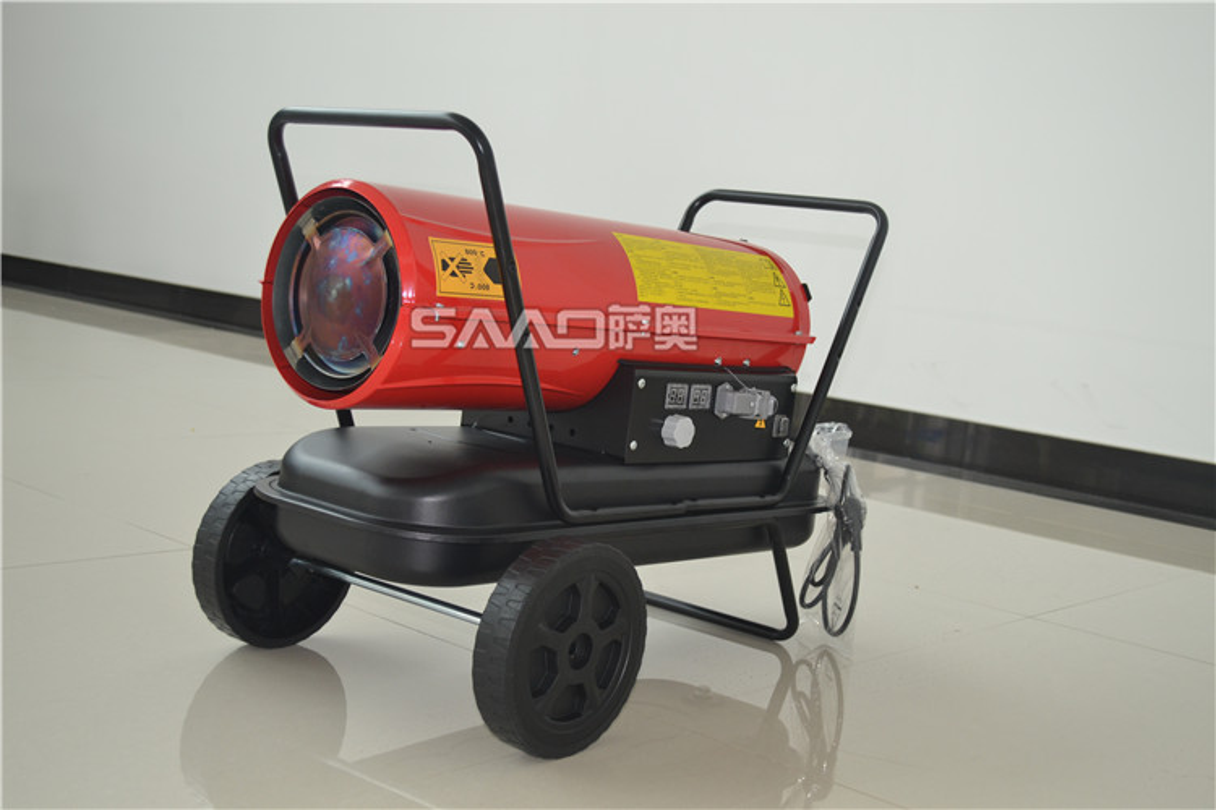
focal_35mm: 45
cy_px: 405
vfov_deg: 29.9
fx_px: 1520
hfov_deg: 43.6
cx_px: 608
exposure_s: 1/60
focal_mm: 30
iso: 400
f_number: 4.5
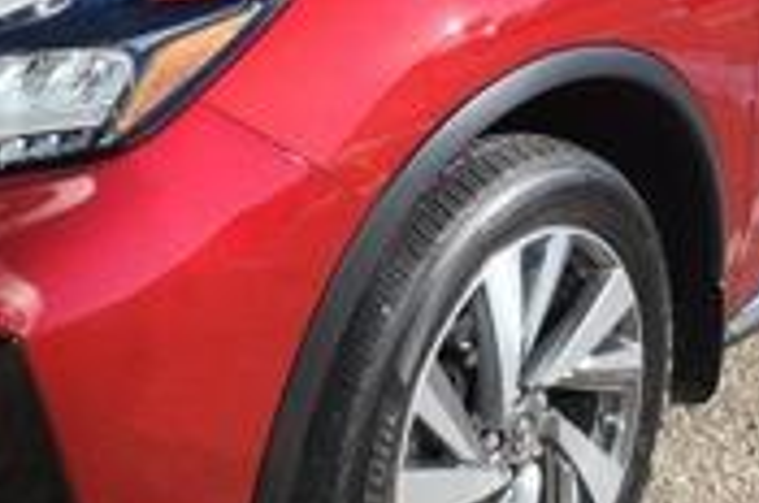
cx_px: 256
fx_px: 1452
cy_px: 121
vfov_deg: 19.5
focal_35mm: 69
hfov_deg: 29.1
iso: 50
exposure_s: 1/732
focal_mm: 6.4
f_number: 1.8
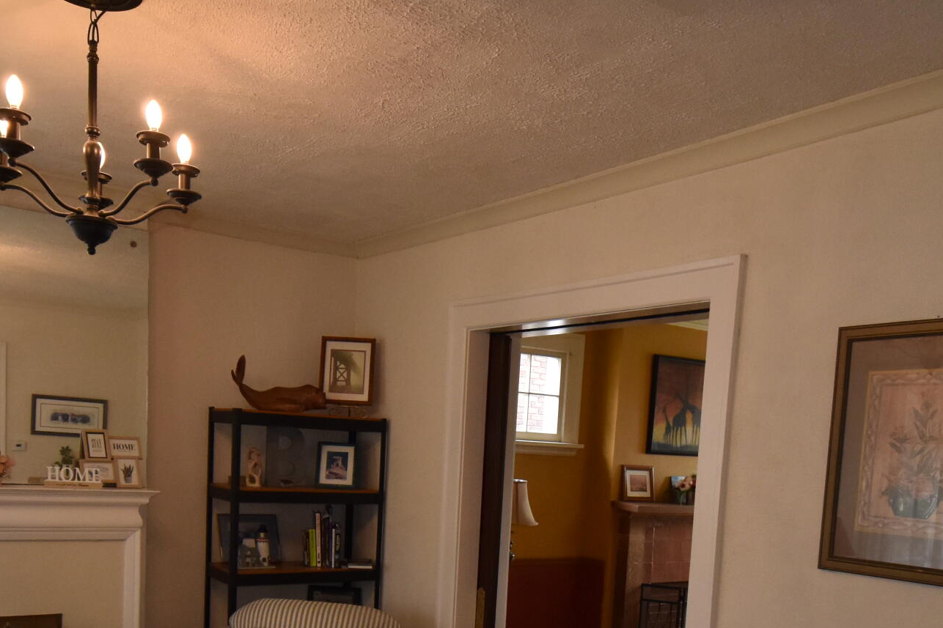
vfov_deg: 35.5
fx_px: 917
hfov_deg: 54.4
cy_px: 572
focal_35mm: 35
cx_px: 473
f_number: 4.5
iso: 900
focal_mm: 10
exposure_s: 1/125
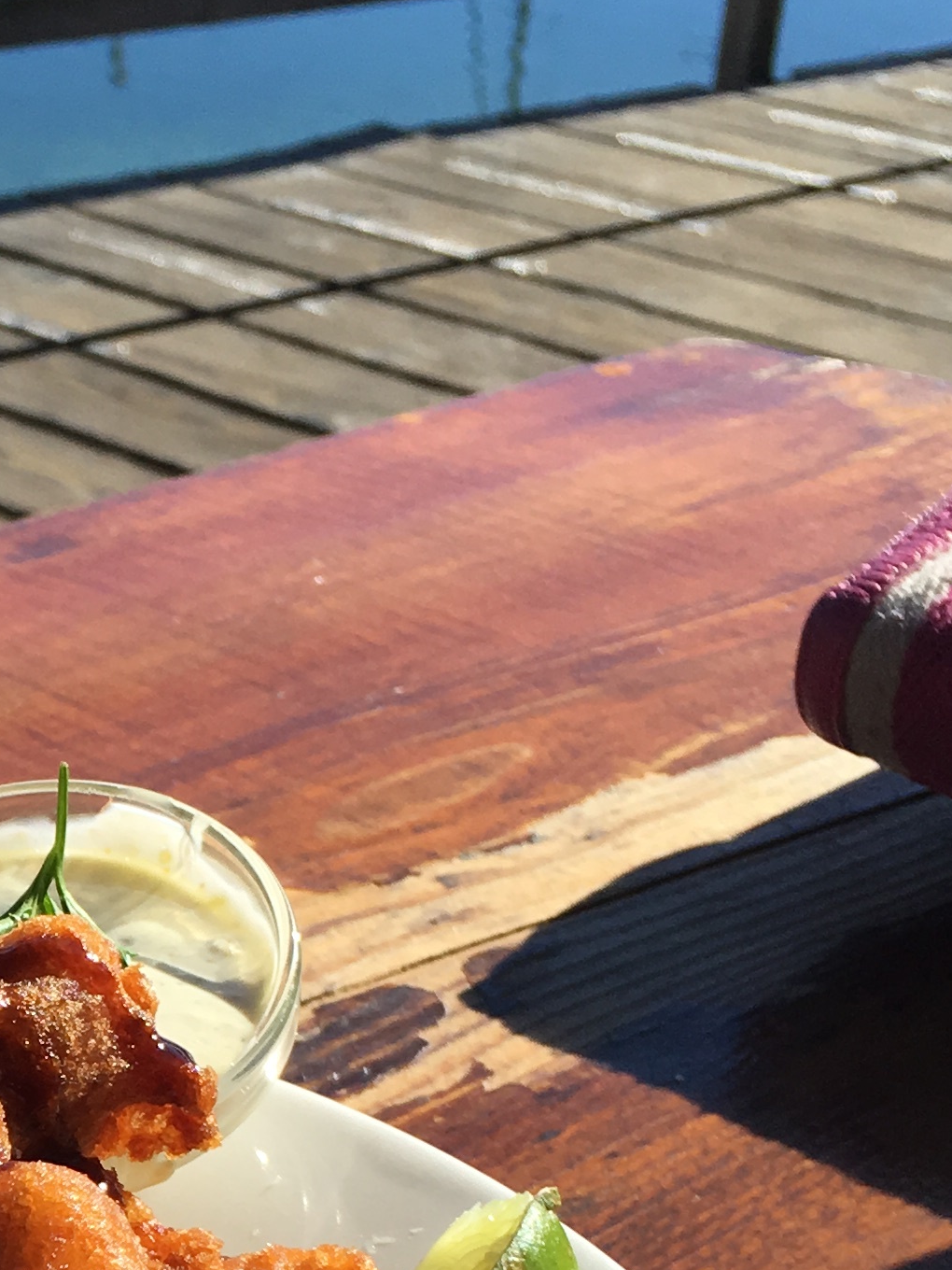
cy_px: 1296
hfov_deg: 16.2
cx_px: -328
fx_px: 3154
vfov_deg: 21.9
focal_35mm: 86
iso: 25
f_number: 2.2
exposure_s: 1/1570
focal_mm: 4.15
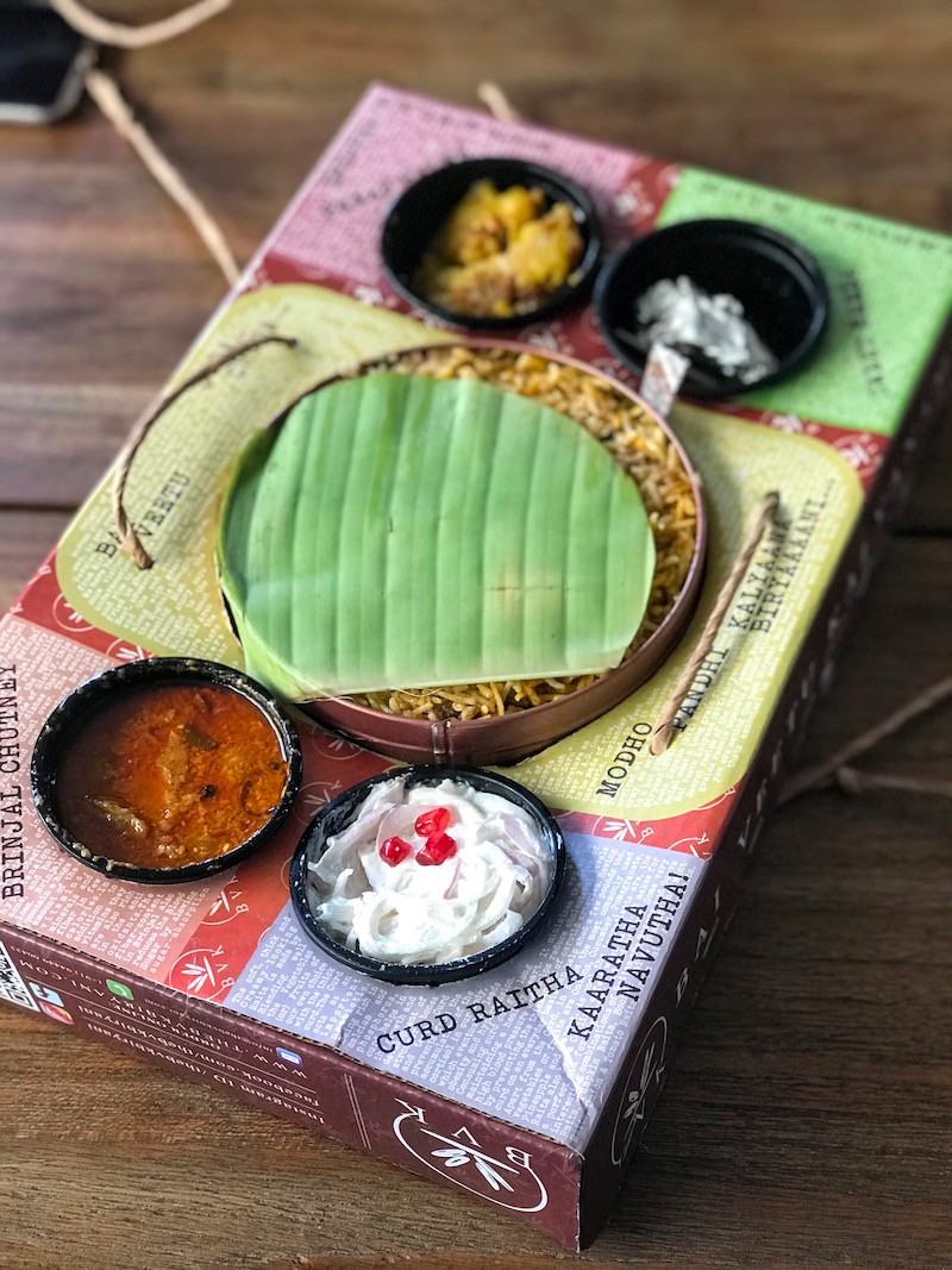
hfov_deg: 25.7
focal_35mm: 57
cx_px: 476
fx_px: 2091
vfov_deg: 33.8
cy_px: 635
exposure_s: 1/50
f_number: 2.8
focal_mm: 6.6
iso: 160
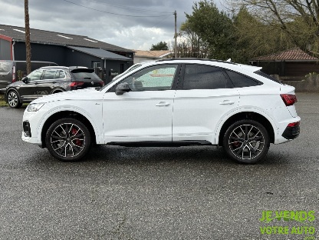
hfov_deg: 39.7
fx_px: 442
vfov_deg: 30.3
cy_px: 120
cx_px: 160
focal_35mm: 48
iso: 64
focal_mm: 6.76
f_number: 1.78
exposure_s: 1/1715
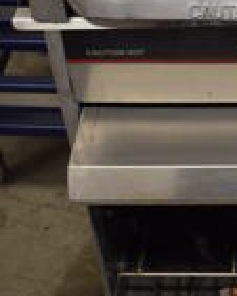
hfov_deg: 17.2
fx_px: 753
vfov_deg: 20.3
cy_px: -93
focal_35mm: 86
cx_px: 268
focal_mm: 18
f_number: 3.5
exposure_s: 1/200
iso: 800
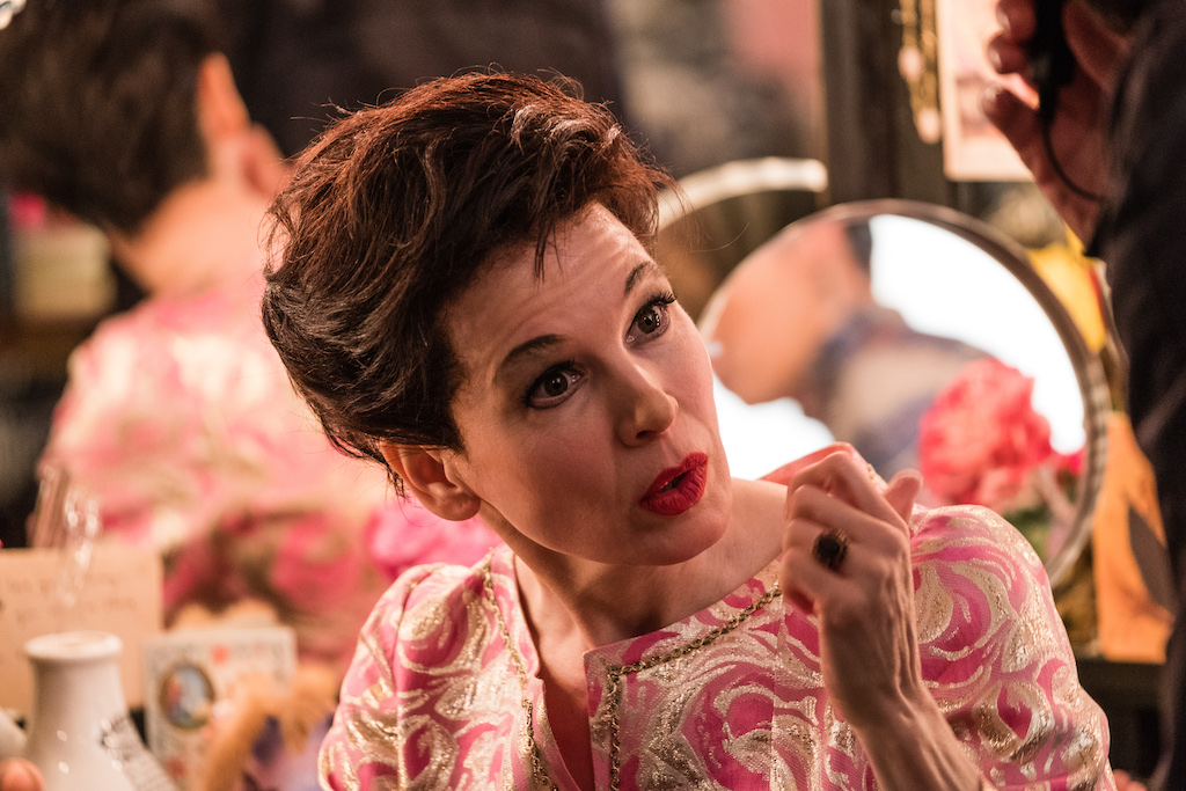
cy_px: 396
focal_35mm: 210
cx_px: 593
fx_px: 6919
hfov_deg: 9.8
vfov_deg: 6.5
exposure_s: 1/125
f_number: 3.2
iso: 2500
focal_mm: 140
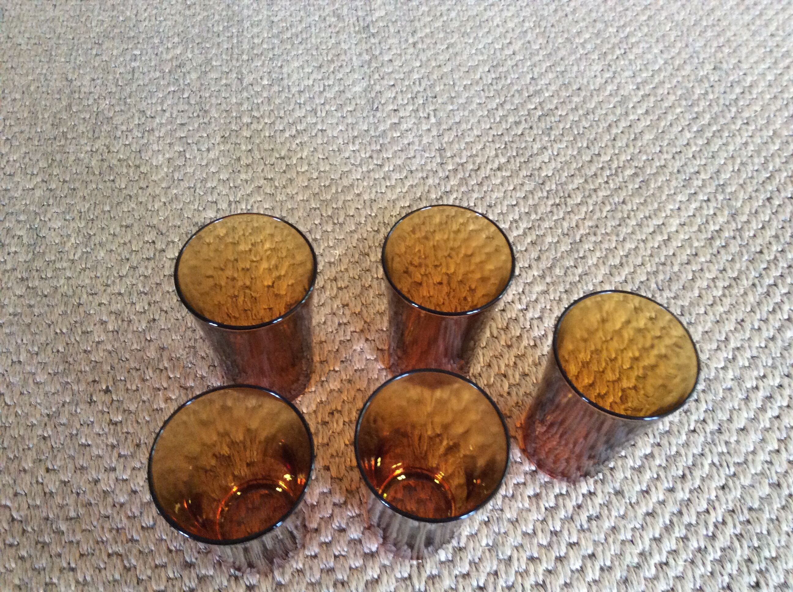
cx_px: 396
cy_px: 296
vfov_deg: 44.1
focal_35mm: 32
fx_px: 732
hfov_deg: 56.9
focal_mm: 3.3
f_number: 2.4
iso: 250
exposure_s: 1/25
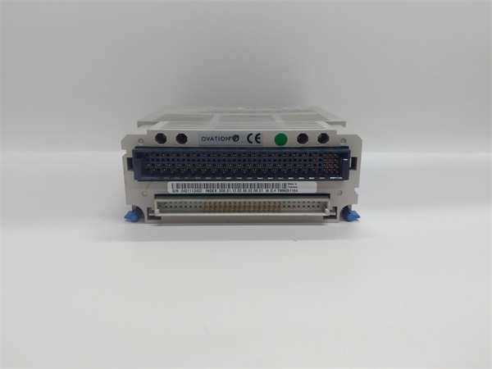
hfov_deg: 65.3
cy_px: 184
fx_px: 384
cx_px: 246
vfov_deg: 51.4
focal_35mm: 27
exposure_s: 1/33
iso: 120
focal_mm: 3.79
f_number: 2
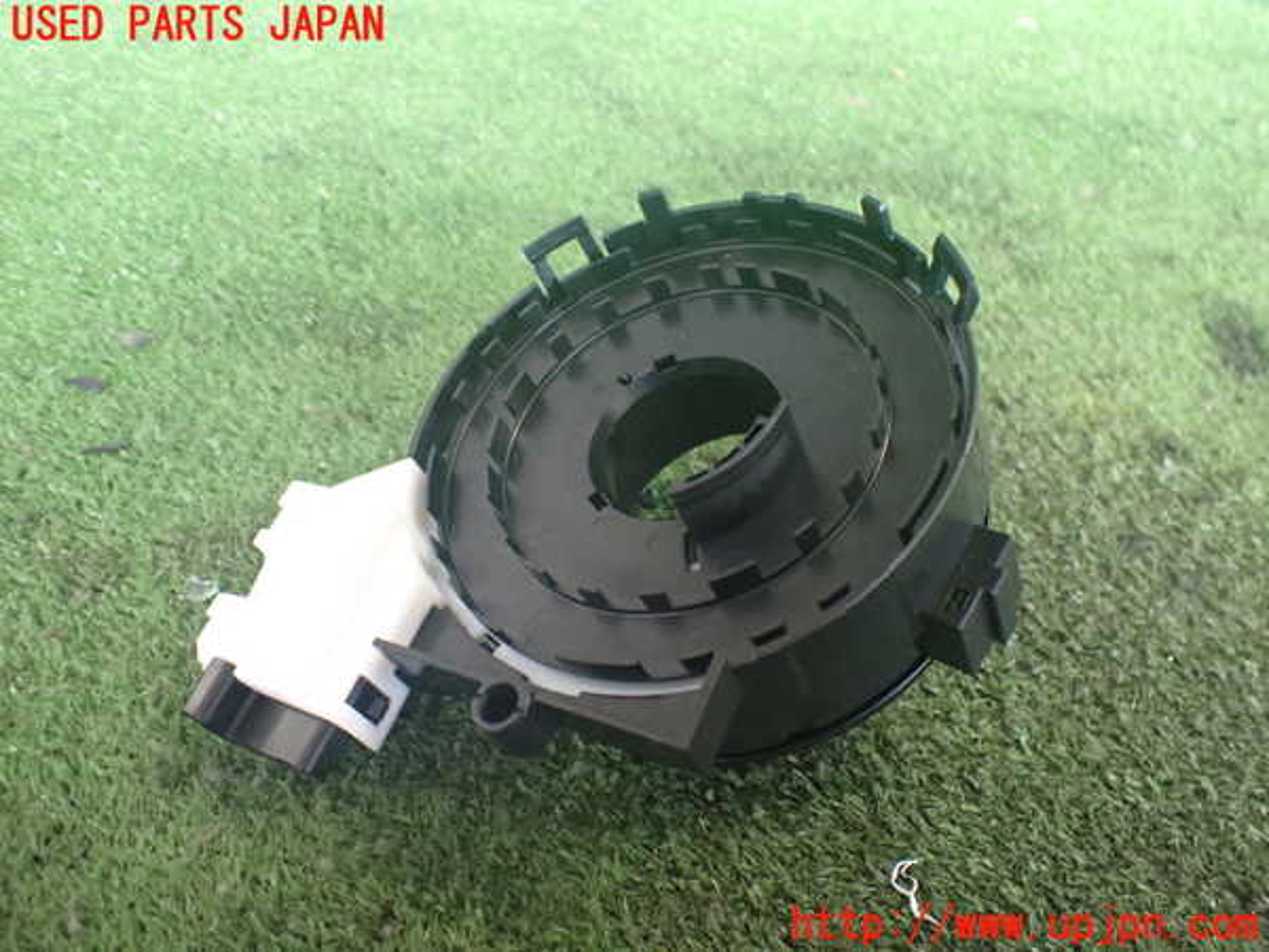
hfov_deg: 60.0
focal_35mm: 30
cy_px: 476
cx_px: 634
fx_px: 1100
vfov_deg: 46.8
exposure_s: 1/80
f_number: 2.3
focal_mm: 5.4
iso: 800
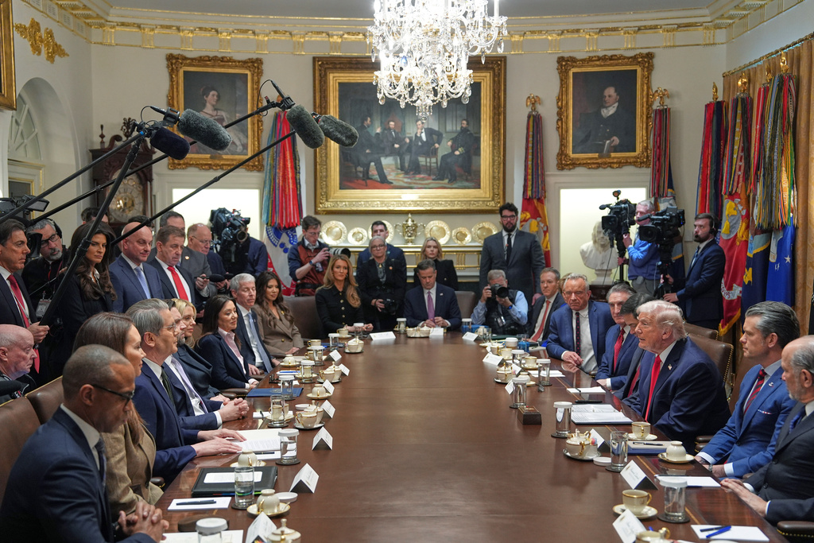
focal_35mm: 44
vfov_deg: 30.5
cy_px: 272
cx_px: 407
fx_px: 995
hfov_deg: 44.5
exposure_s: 1/200
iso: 2000
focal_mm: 44
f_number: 2.8
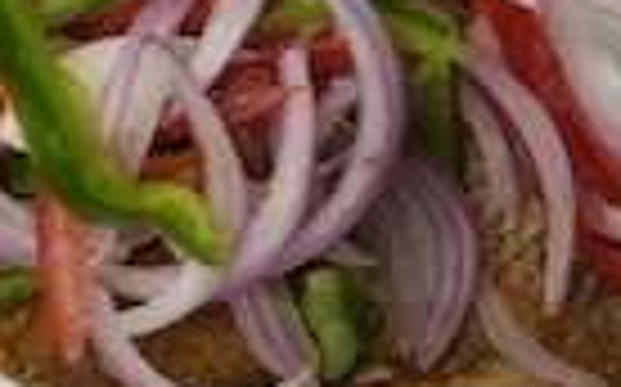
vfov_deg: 12.3
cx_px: 194
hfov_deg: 19.6
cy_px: 162
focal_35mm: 106
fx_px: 1793
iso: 16
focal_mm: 6.4
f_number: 1.8
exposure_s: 1/50
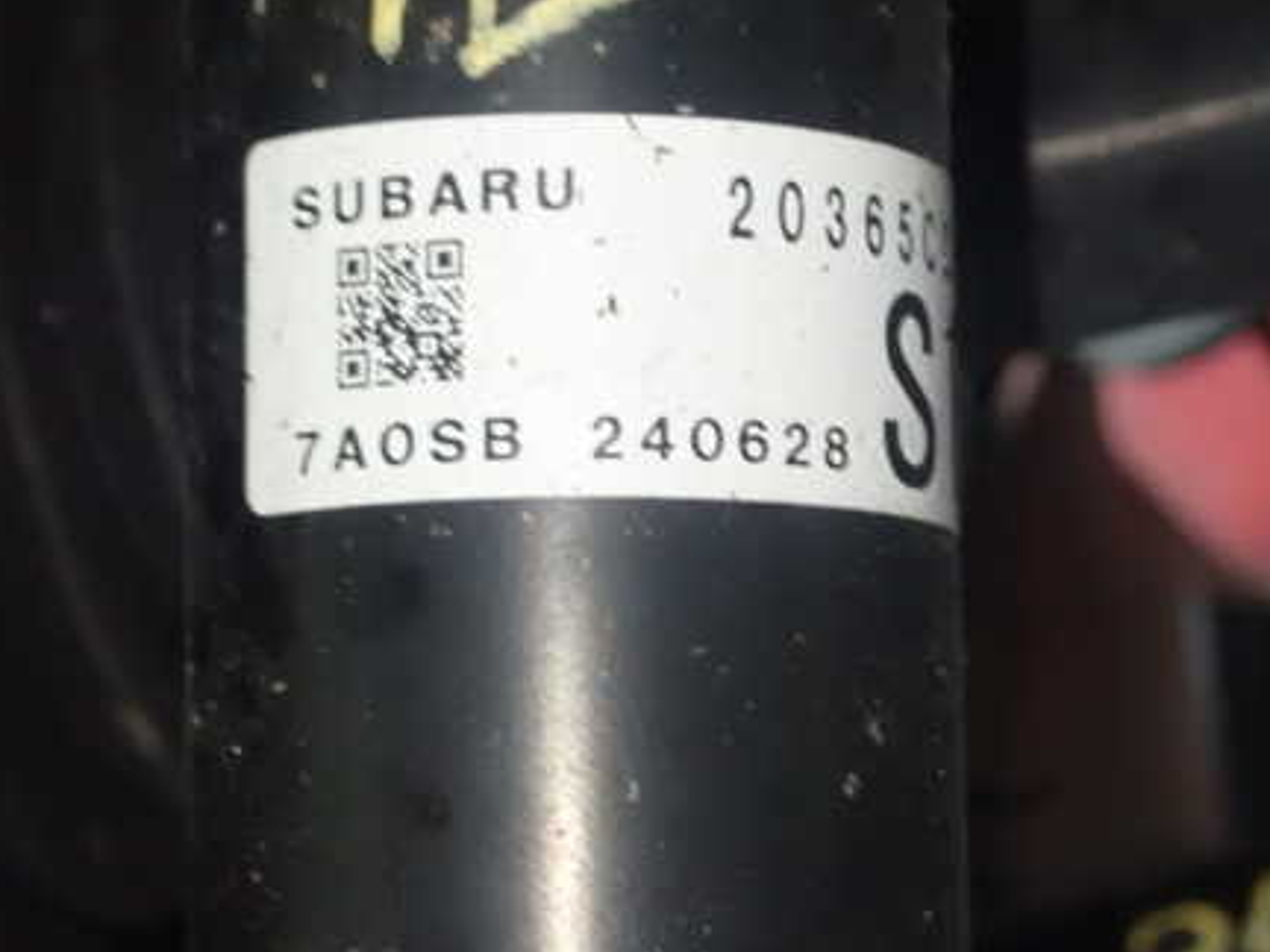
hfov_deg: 14.2
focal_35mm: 139
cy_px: 420
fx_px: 5100
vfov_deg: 10.7
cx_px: 723
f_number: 4.9
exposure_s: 1/13
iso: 1600
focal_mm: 18
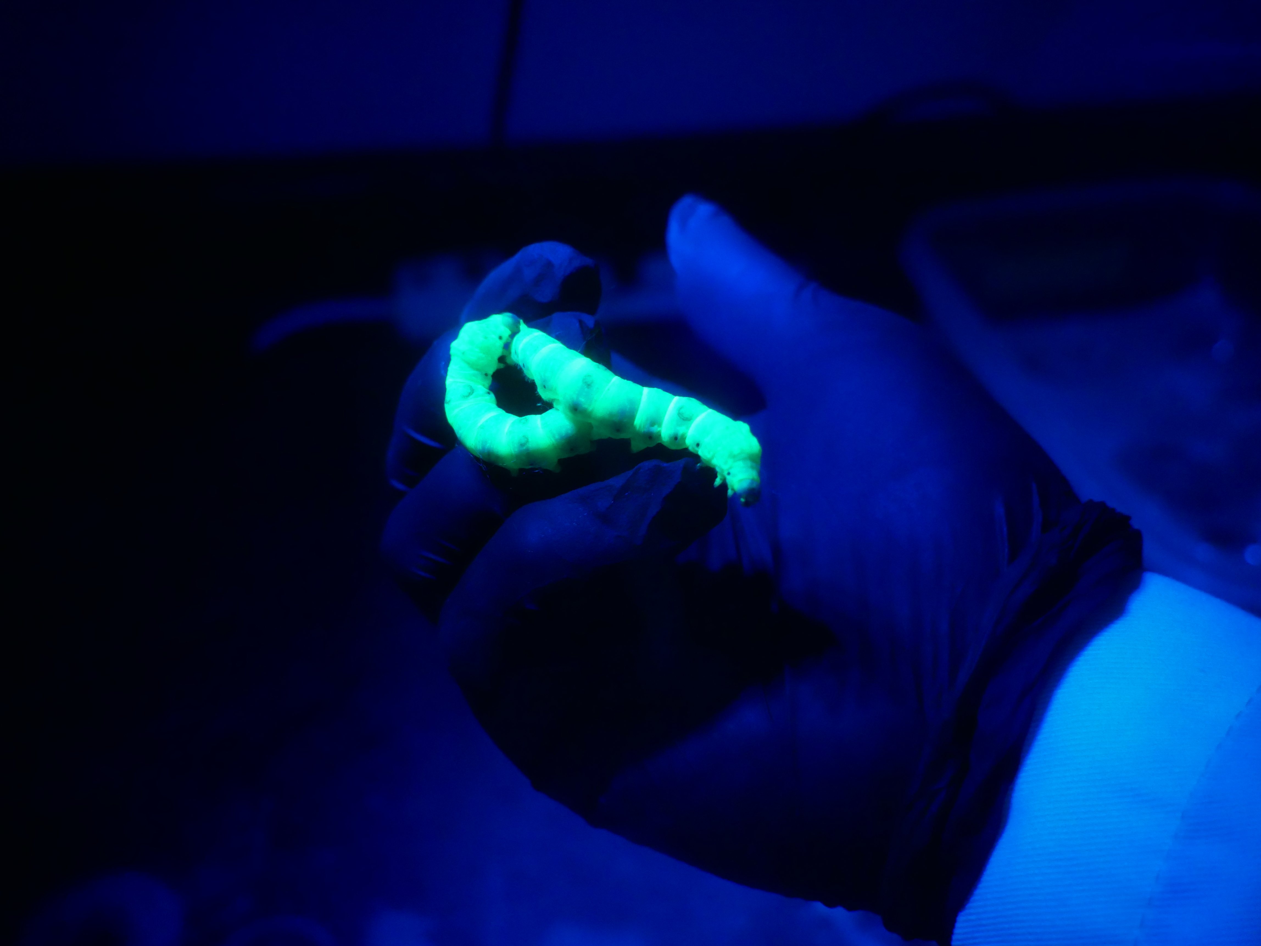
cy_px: 473
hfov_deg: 51.3
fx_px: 1312
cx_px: 630
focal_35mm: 36
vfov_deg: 39.7
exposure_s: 1/20
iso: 3200
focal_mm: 18
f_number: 3.9
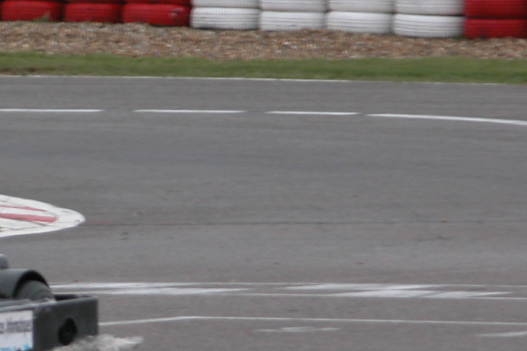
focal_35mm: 615
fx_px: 9004
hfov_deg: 3.3
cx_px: -122
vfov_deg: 2.2
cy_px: 315
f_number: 4.1
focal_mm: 52.4
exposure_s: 1/307
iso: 100
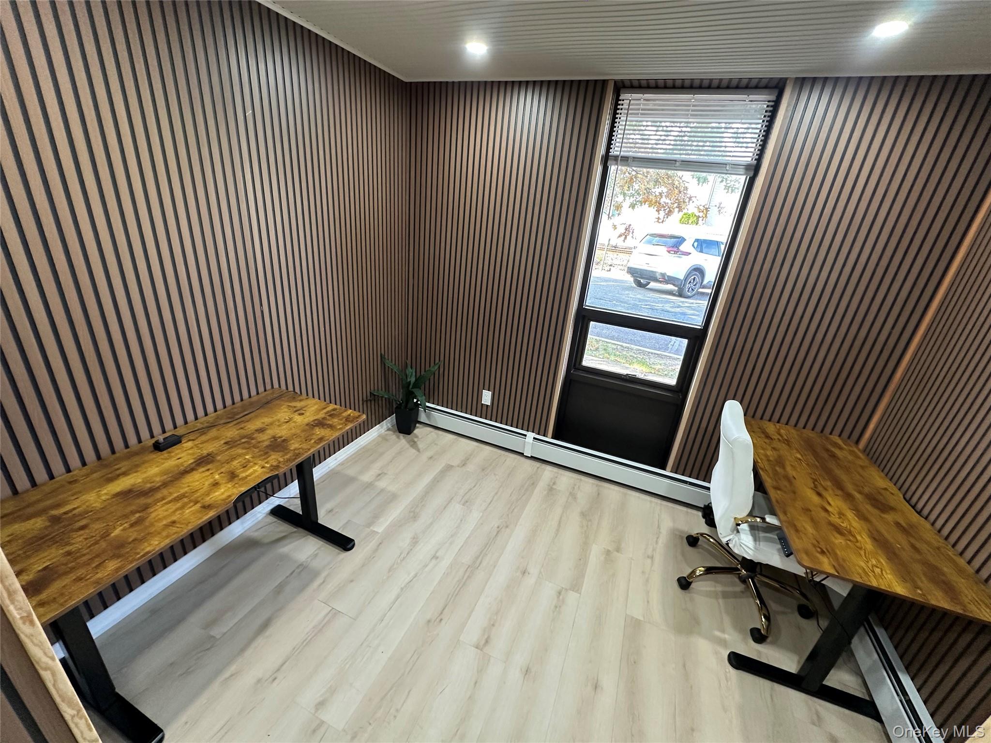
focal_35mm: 14
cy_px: 372
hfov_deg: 102.1
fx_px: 401
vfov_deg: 85.7
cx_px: 496
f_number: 2.2
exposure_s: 1/60
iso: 250
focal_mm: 2.22
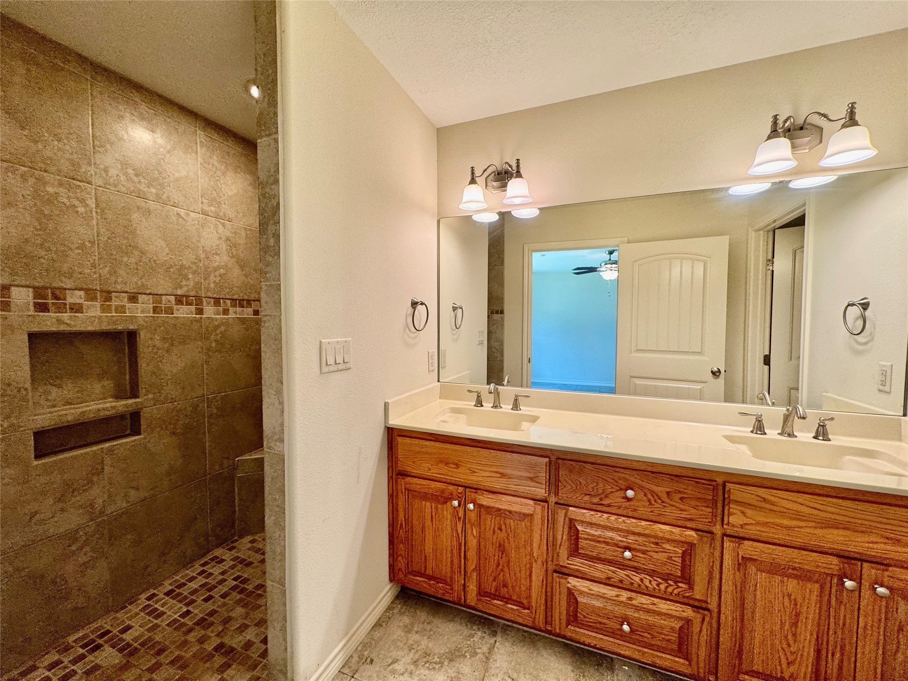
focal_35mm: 14
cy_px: 340
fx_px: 367
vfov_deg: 85.7
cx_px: 454
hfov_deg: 102.1
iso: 125
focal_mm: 2.22
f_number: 2.2
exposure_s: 1/120
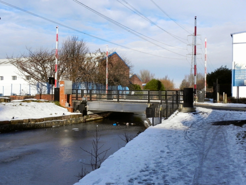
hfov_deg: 45.8
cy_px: 92
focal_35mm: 41
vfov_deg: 35.1
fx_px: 291
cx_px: 123
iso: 160
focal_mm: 7.3
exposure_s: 1/400
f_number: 7.1
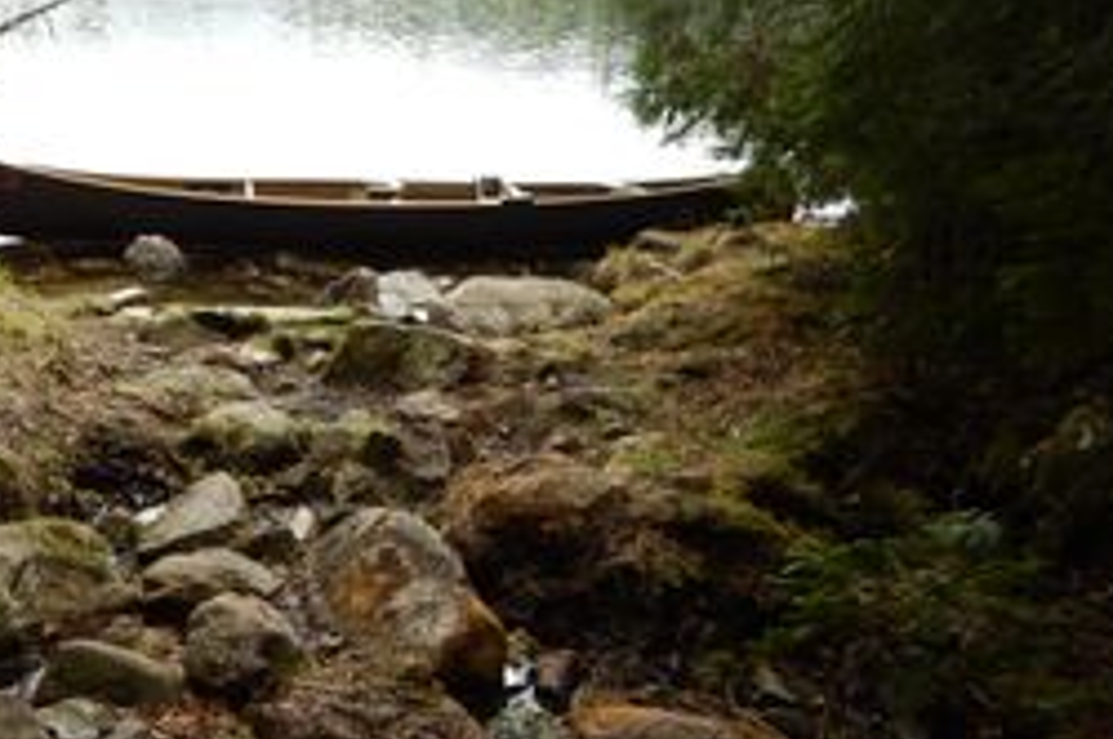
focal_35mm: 40
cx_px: 289
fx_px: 1235
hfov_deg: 46.9
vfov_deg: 33.1
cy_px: 481
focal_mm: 4.3
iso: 125
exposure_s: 1/400
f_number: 2.8
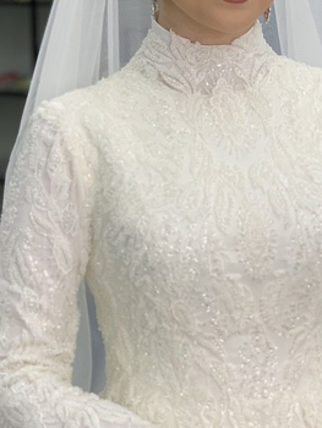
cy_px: 154
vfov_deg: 17.2
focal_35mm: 114
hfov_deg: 13.0
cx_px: 218
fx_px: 1412
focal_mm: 6
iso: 50
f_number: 2.4
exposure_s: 1/122
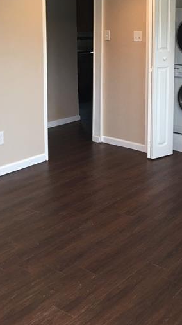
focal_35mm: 48
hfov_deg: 24.1
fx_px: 412
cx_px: 168
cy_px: 83
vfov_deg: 41.7
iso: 32
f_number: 2.2
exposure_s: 1/15
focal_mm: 4.15
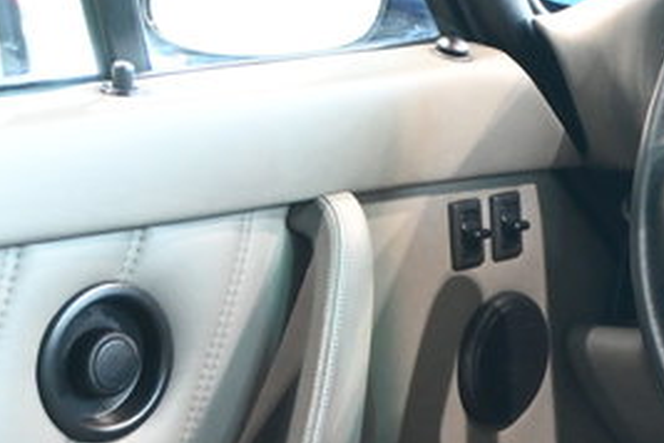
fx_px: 1792
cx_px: 895
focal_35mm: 97
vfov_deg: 13.8
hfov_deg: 19.2
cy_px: 468
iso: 3600
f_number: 4
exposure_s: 1/60
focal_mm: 22.5
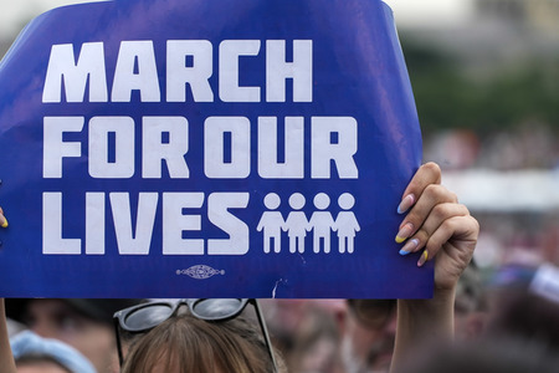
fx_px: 6211
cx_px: 280
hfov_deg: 5.2
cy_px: 186
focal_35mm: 400
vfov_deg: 3.4
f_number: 11
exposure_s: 1/500
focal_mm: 400
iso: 1250
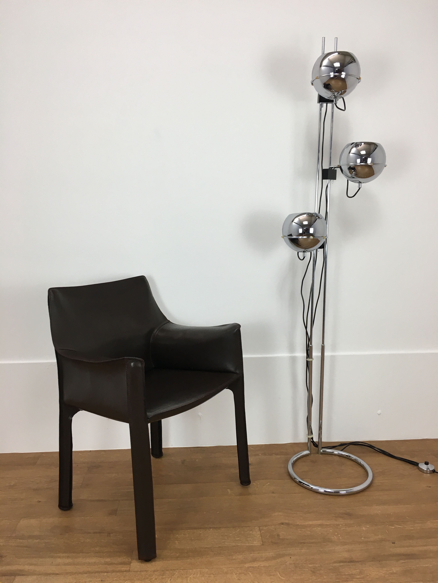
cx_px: 219
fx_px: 489
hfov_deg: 48.2
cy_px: 292
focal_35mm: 29
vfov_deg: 61.7
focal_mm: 4.15
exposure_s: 1/33
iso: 32
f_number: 2.2
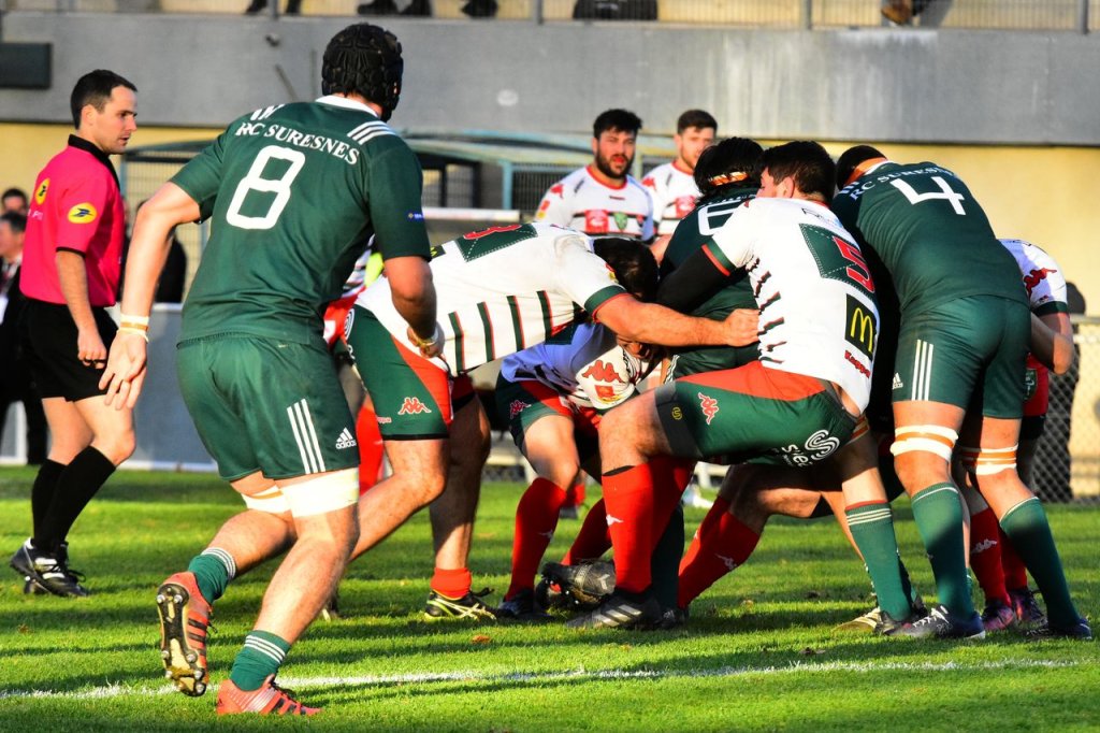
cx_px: 550
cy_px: 366
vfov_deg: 3.8
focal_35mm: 360
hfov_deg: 5.7
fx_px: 10996
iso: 2500
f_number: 9
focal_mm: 240
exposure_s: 1/1250
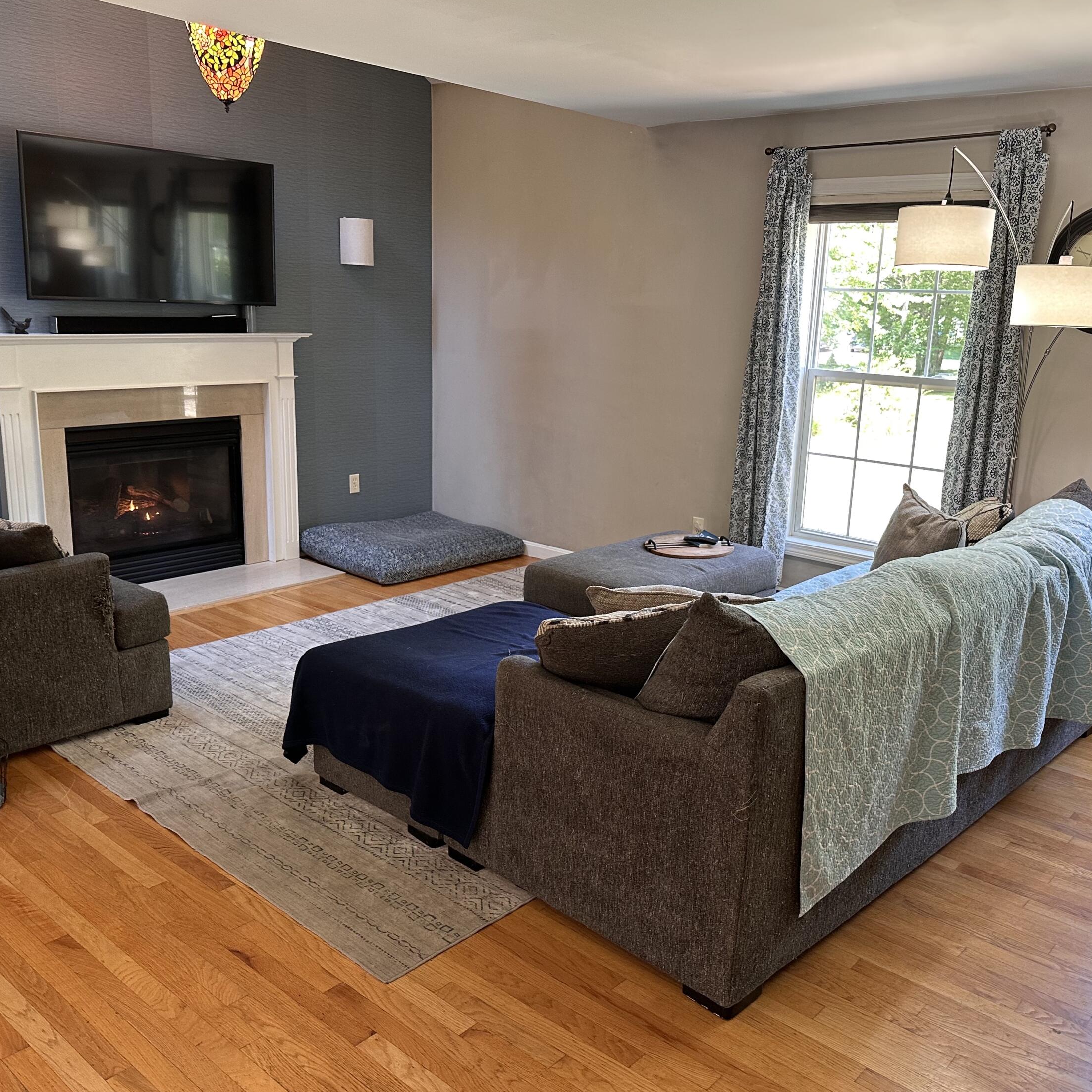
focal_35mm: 29
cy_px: 538
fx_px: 1035
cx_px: 594
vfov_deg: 55.6
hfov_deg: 55.5
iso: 160
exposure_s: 1/60
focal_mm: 6.86
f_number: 1.78
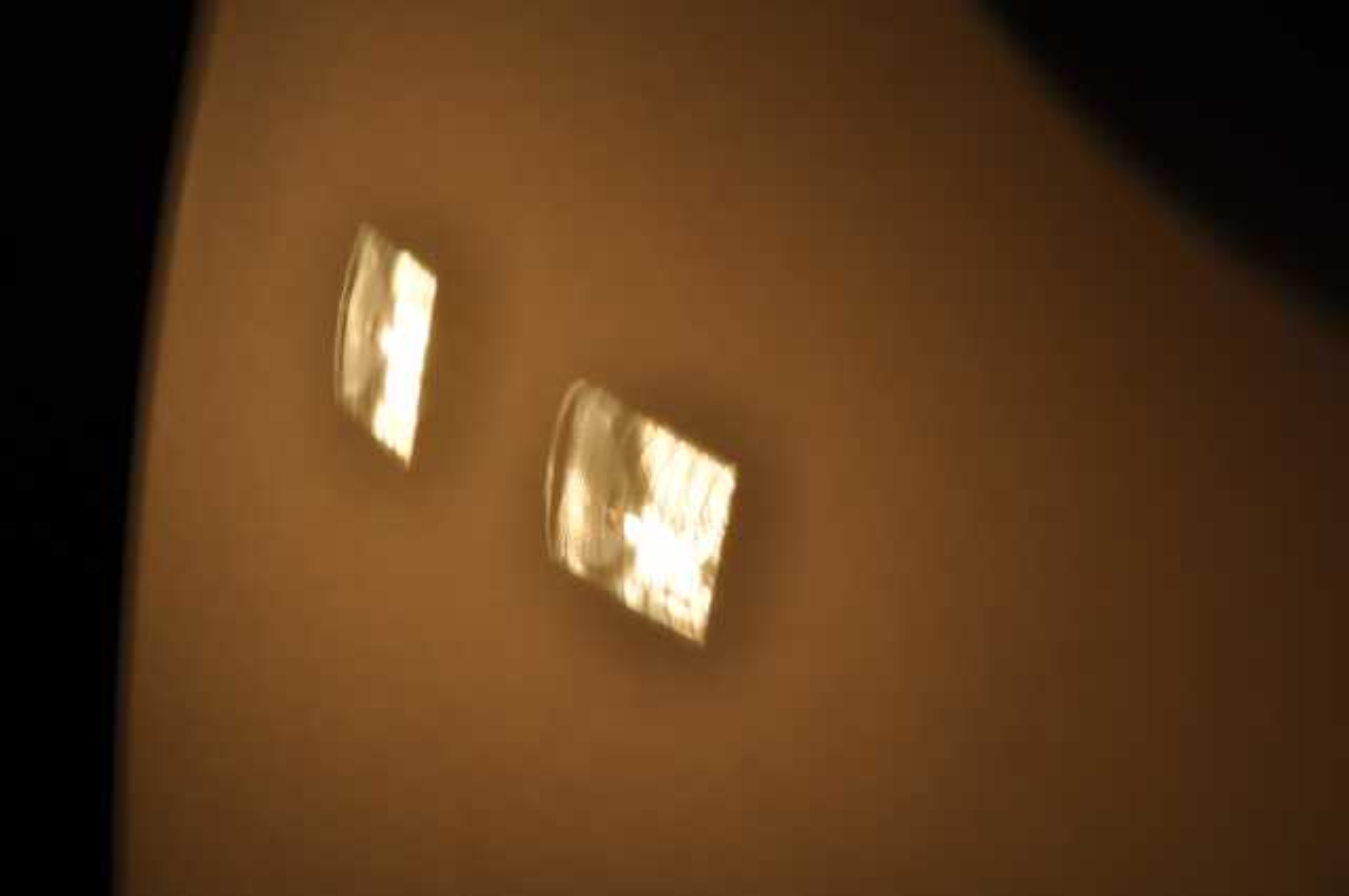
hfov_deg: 14.0
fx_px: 5501
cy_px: 448
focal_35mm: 147
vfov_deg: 9.3
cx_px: 674
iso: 200
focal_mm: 98
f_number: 9
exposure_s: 1/320
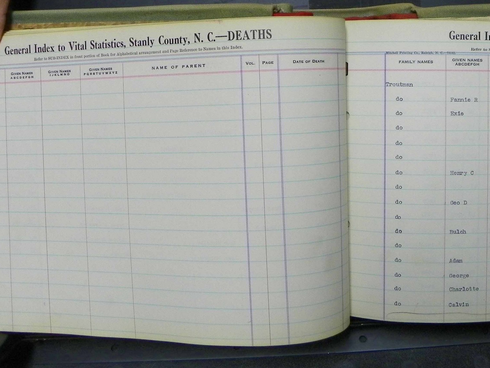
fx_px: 693
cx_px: 360
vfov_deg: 29.2
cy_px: 90
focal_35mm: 49
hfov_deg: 38.1
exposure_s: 1/30
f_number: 2.8
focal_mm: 4.6
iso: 100
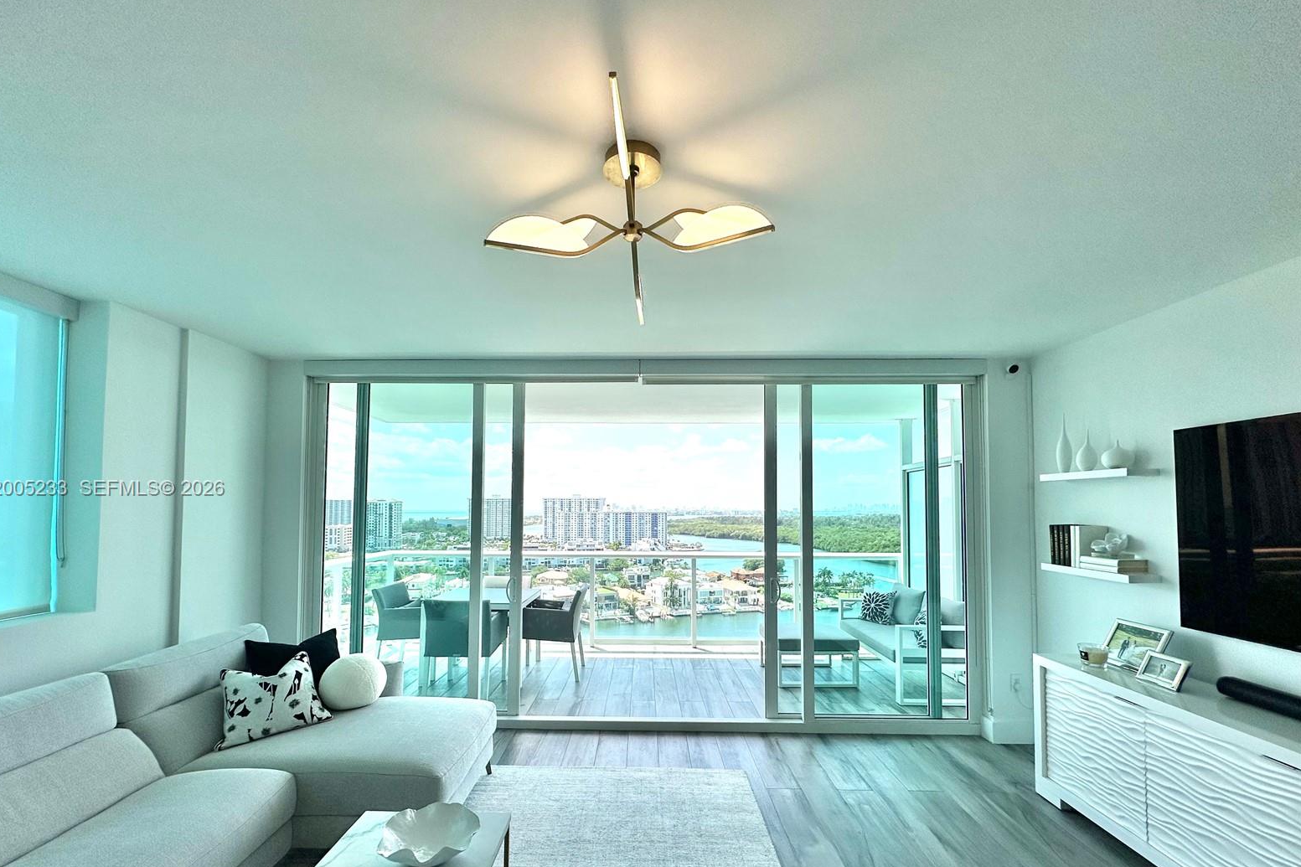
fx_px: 542
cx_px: 633
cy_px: 489
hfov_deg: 100.4
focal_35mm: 15
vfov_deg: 77.0
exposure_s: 1/1618
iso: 50
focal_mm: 2.22
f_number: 2.2
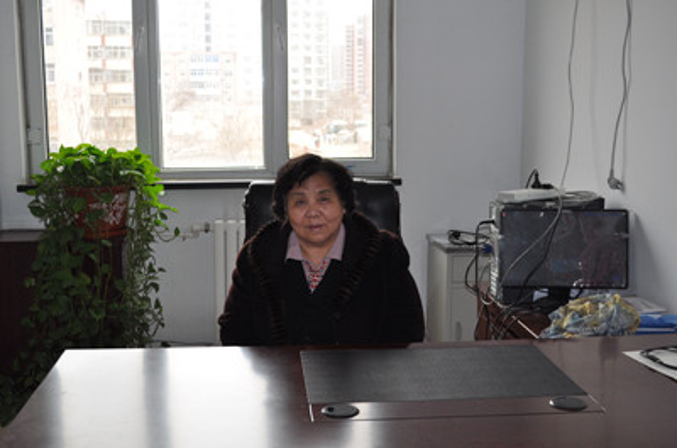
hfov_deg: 43.7
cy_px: 224
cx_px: 338
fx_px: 845
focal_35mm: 45
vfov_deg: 29.7
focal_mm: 30
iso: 720
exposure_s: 1/125
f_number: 4.5
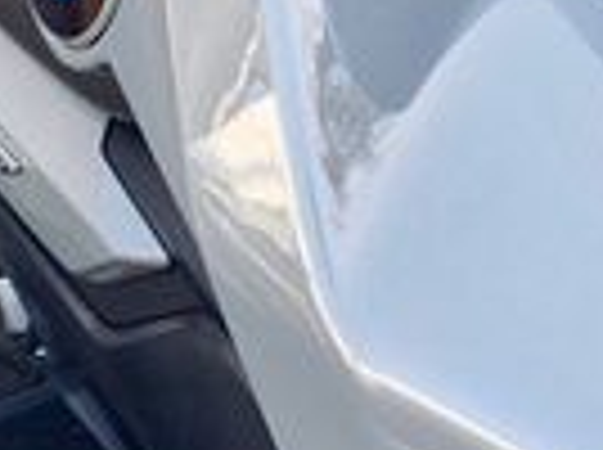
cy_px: 14
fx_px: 1913
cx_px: 1274
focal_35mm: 110
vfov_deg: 13.3
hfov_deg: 14.3
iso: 64
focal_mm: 5.4
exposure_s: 1/180
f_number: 1.8
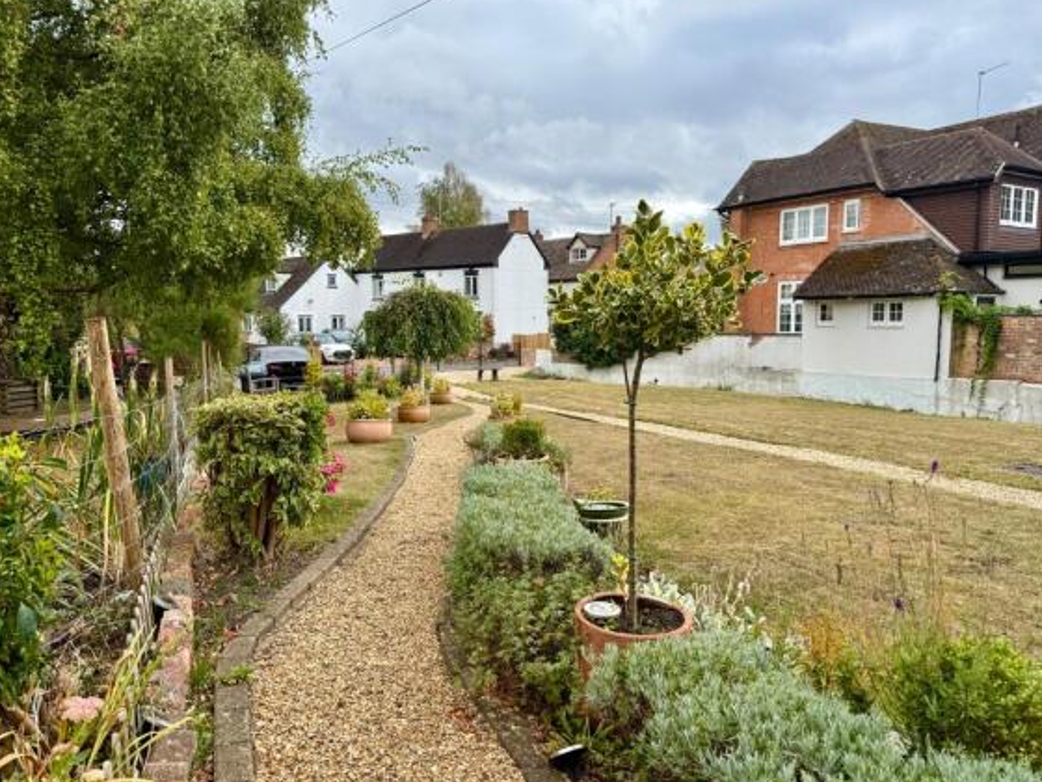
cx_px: 520
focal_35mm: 25
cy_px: 381
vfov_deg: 54.9
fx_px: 753
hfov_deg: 69.4
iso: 80
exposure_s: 1/2445
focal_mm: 6.76
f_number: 1.78
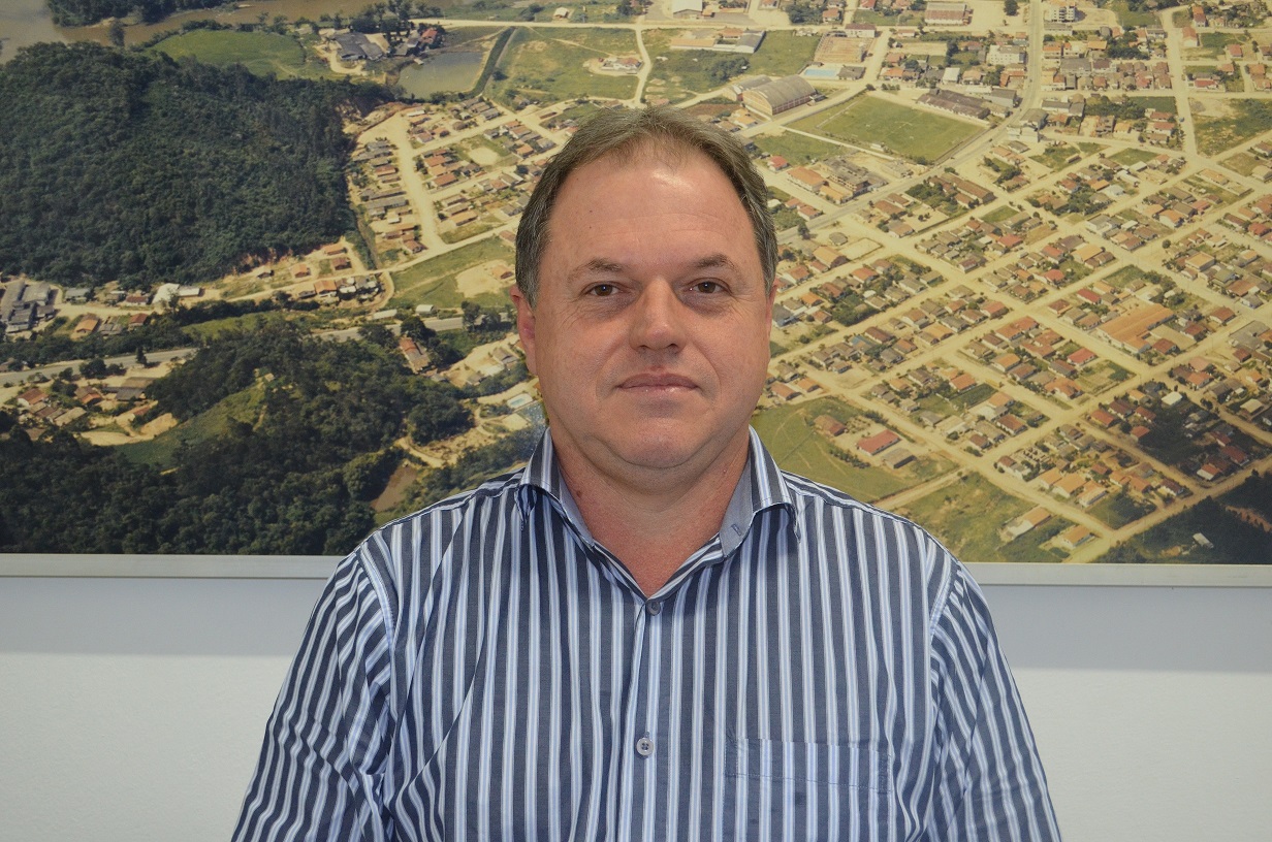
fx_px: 1587
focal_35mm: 45
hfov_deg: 43.7
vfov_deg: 29.7
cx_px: 636
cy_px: 421
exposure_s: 1/60
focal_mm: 30
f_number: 4.5
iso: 1000
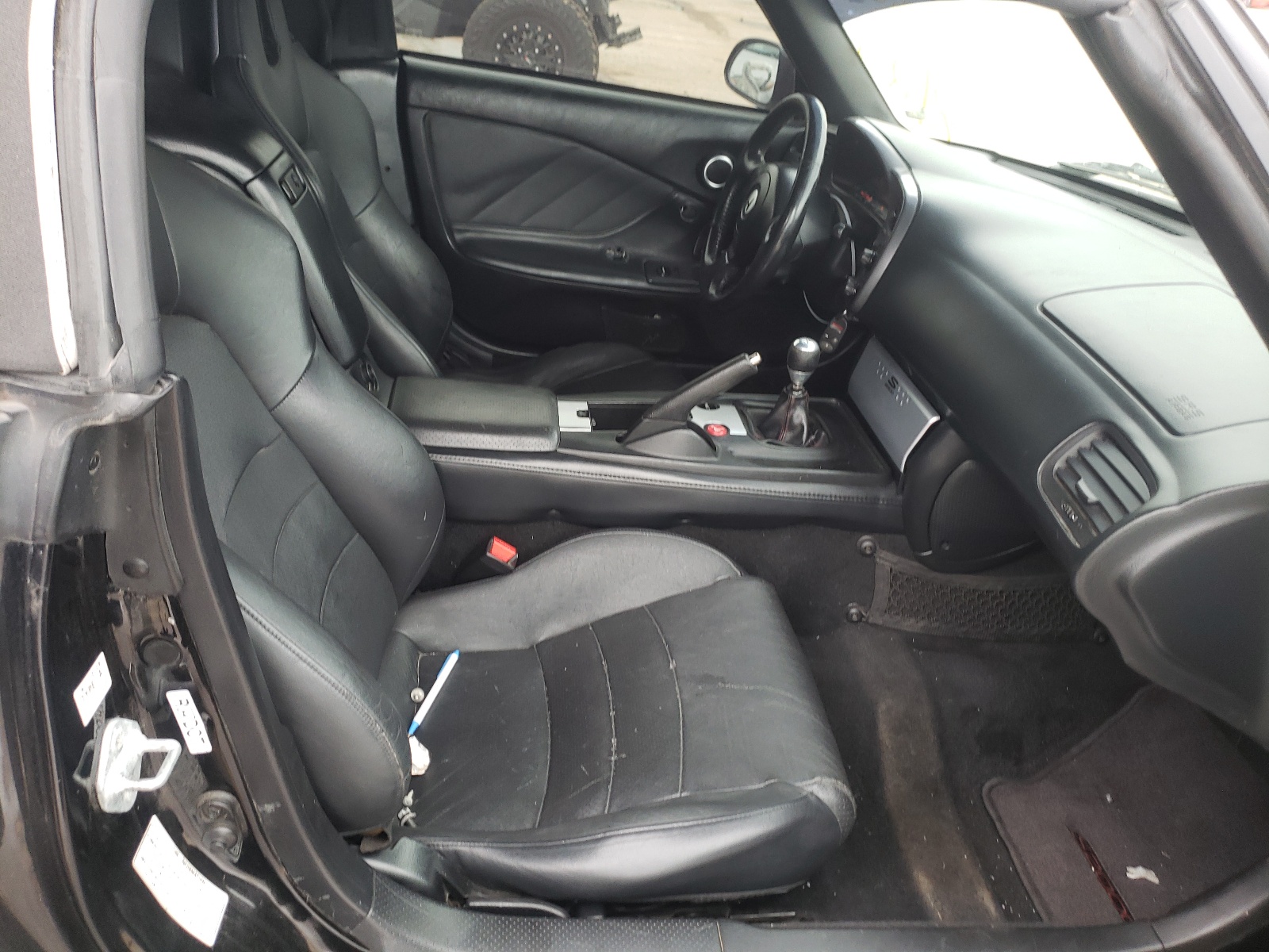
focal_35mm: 26
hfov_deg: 67.3
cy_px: 476
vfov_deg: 53.1
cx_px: 634
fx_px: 953
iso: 94
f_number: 1.5
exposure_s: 1/60.2
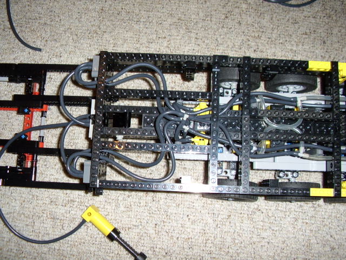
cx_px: 173
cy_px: 130
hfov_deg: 60.0
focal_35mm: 30
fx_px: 300
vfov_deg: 46.8
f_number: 2.9
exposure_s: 1/30
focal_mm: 5.8
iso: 141
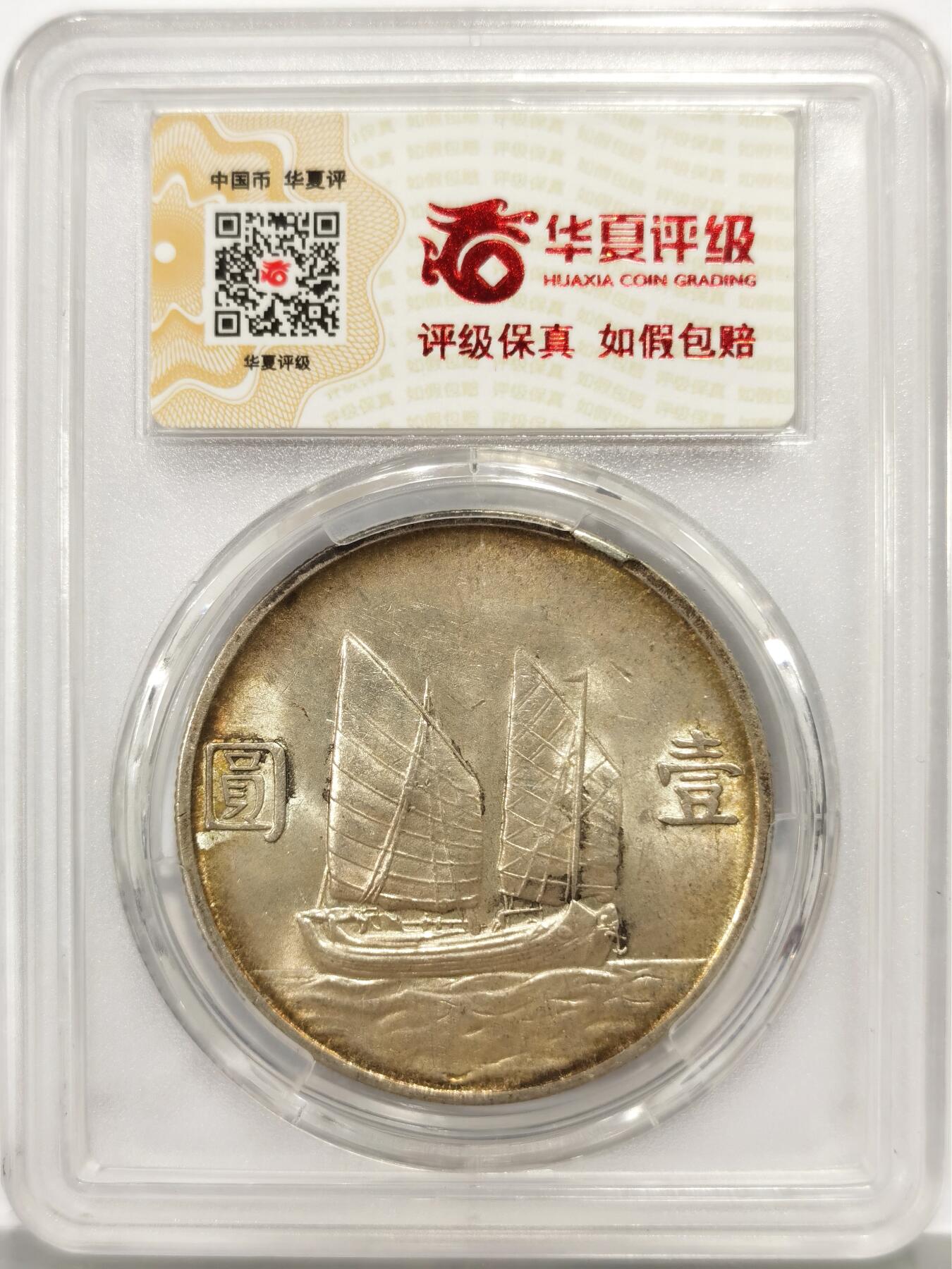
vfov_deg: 35.5
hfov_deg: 27.0
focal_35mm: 54
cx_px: 476
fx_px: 1980
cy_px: 634
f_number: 16
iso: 125
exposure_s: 1/100
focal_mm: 5.56
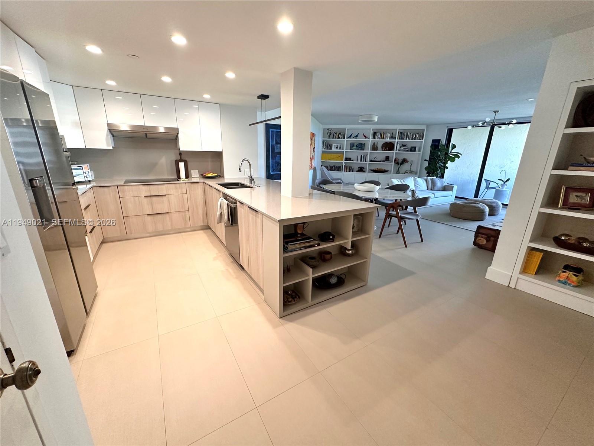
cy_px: 223
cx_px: 297
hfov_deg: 102.1
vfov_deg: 85.7
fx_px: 240
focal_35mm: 14
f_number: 2.2
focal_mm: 2.22
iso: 250
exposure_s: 1/120
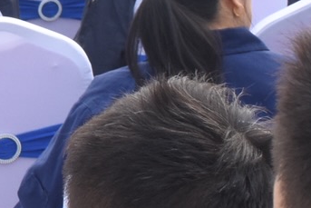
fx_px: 2264
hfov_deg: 7.7
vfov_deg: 5.2
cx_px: -184
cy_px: -7
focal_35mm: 262
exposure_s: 1/320
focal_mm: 26
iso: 400
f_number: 8
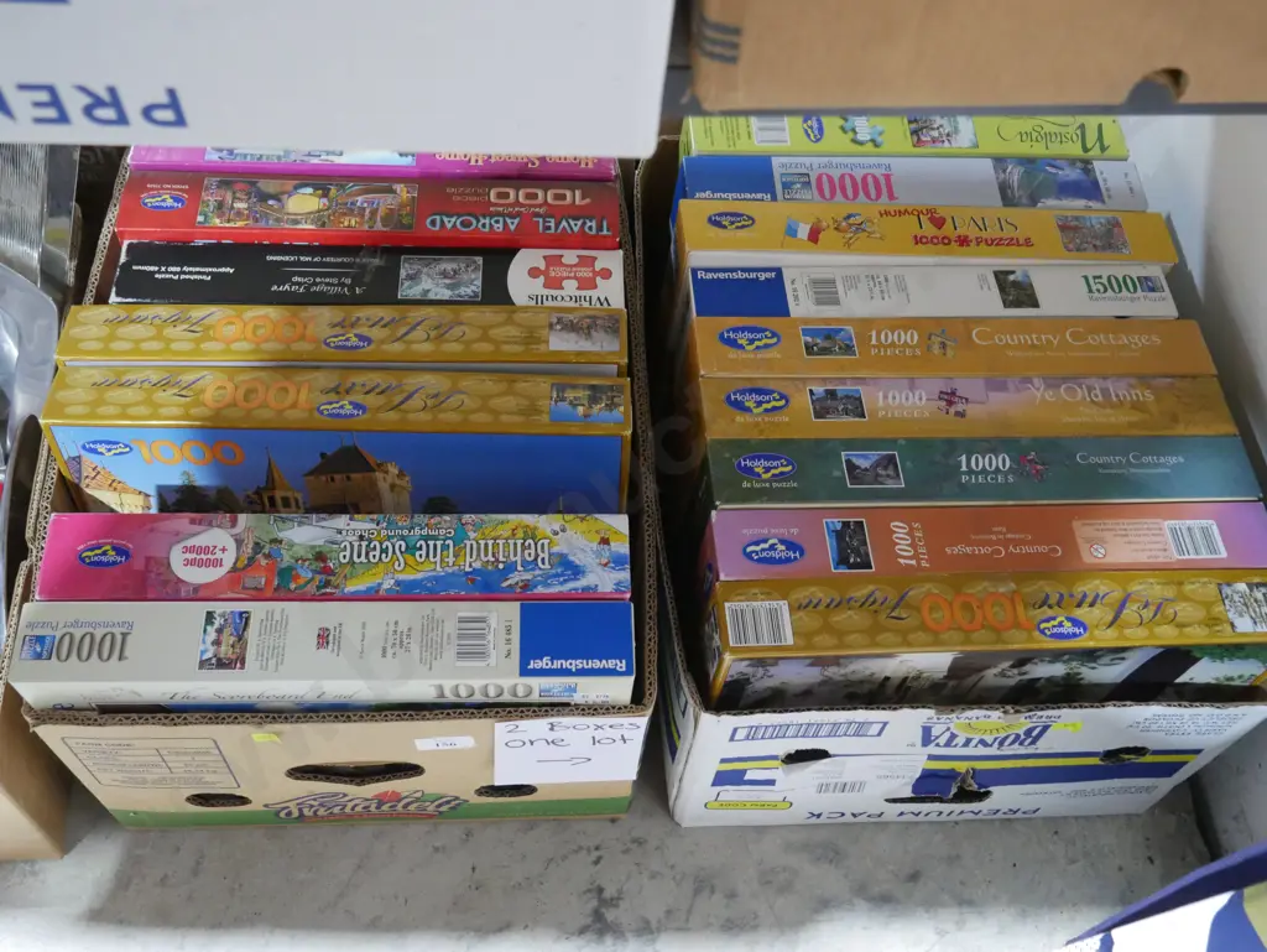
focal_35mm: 36
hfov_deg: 51.3
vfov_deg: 39.7
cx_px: 634
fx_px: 1318
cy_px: 476
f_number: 4
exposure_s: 1/40
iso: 3200
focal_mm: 18
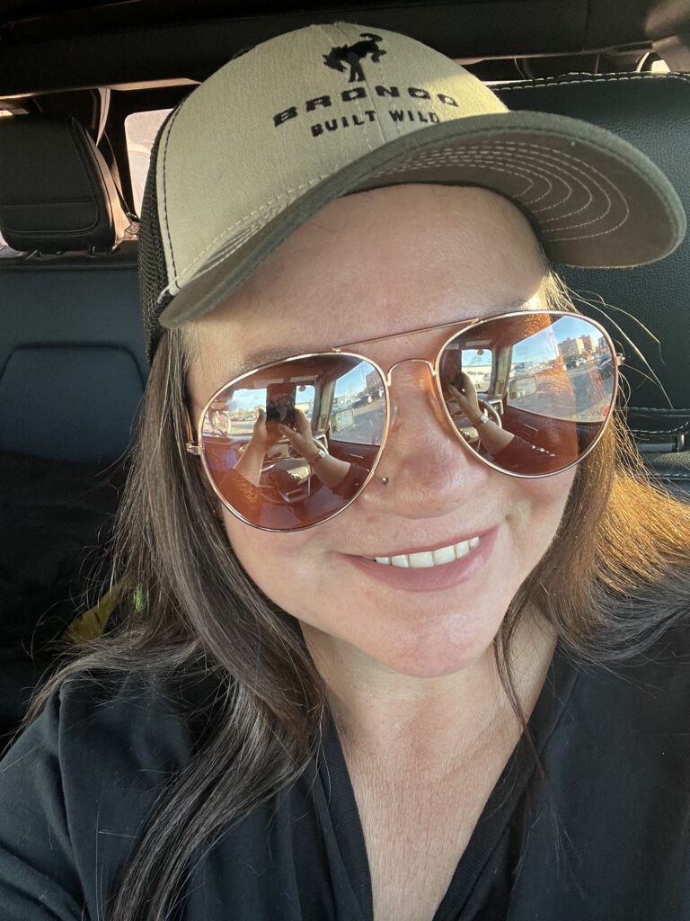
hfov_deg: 46.8
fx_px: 797
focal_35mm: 30
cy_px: 460
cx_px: 345
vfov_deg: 60.0
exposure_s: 1/69
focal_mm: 2.71
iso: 100
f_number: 2.2
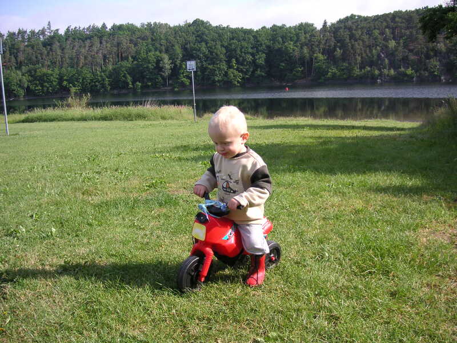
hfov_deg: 50.1
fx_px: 488
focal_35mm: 37
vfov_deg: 38.7
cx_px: 228
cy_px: 172
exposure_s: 1/500
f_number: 2.8
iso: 50
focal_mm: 6.1
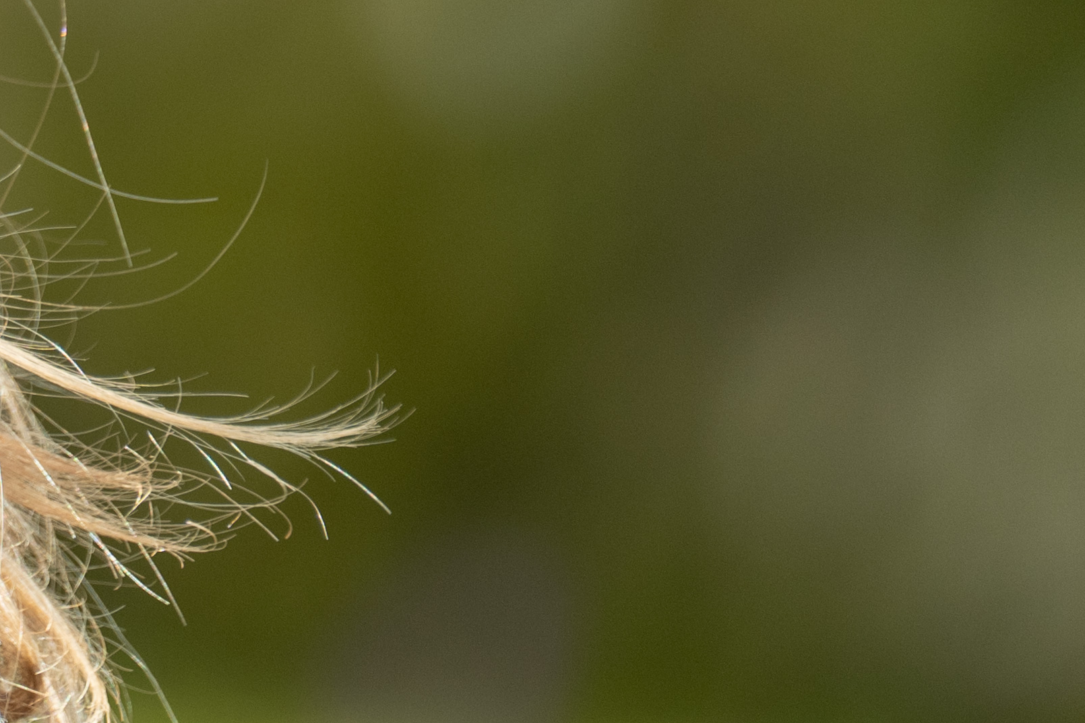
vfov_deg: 0.8
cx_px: -1304
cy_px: -971
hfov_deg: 1.3
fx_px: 49449
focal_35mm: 1641
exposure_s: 1/400
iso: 200
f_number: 5.3
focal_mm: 320
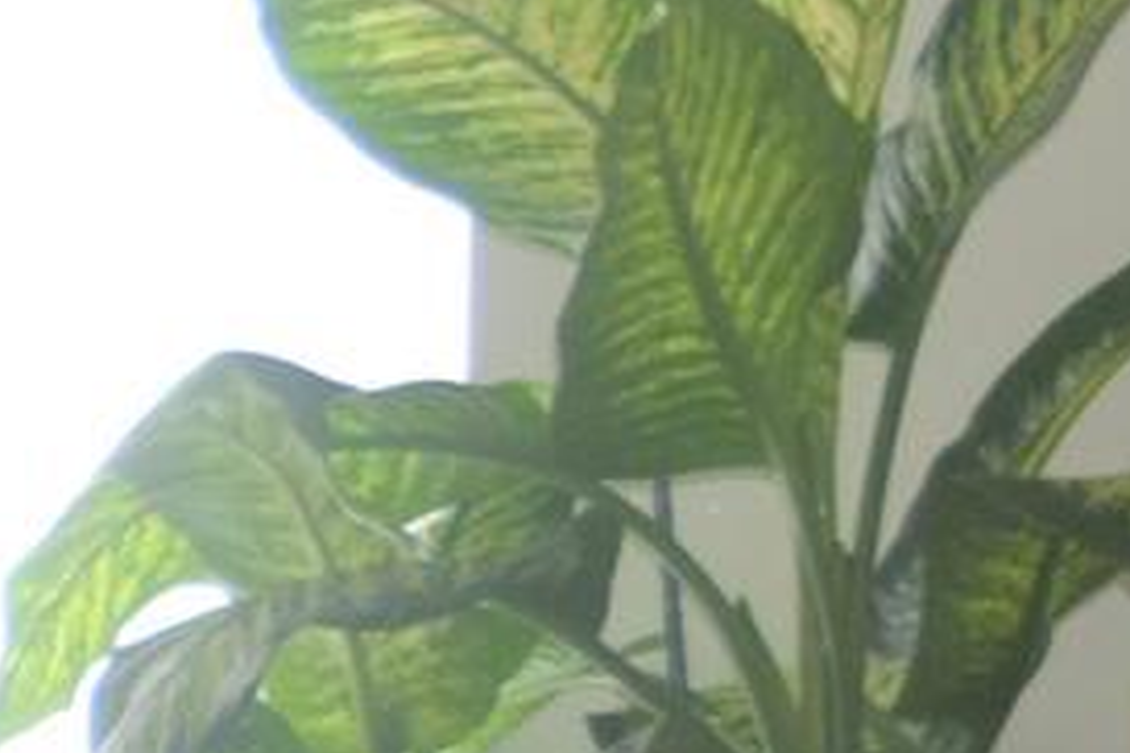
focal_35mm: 315
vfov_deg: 4.3
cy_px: 1880
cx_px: -2492
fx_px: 9887
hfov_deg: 6.0
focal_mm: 28
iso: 450
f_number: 5.6
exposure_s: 1/125
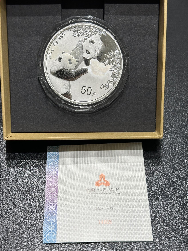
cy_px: 127
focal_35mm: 49
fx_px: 355
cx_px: 92
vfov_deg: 38.9
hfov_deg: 29.7
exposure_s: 1/50
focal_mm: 6.86
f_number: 1.78
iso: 100
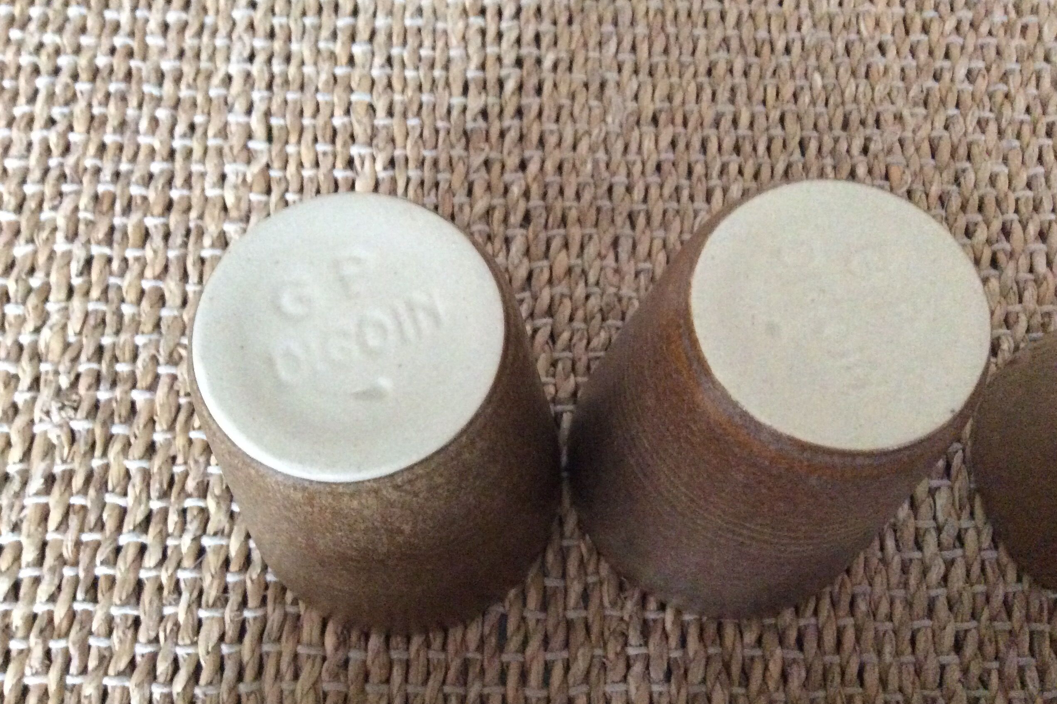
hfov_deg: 55.8
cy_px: 369
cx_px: 533
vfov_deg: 38.9
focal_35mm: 34
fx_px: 998
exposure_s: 1/17
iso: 500
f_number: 2.4
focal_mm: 3.3
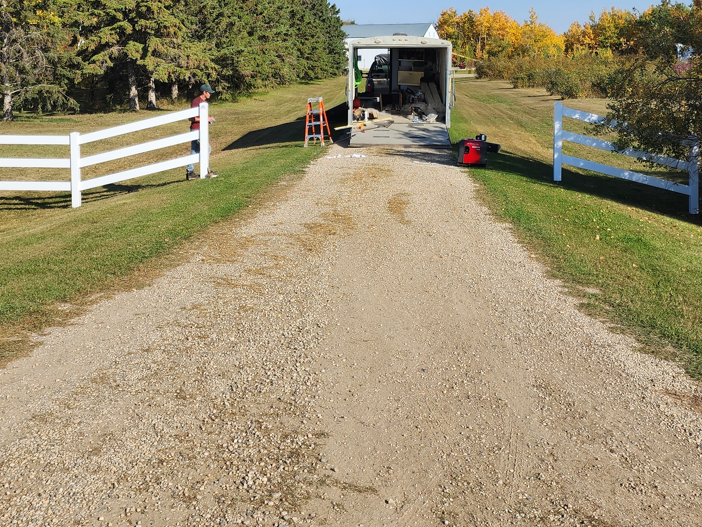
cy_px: 121
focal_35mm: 47
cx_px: 347
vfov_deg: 30.3
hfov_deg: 40.4
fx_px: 953
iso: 12
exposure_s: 1/1242
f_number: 1.8
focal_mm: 6.4
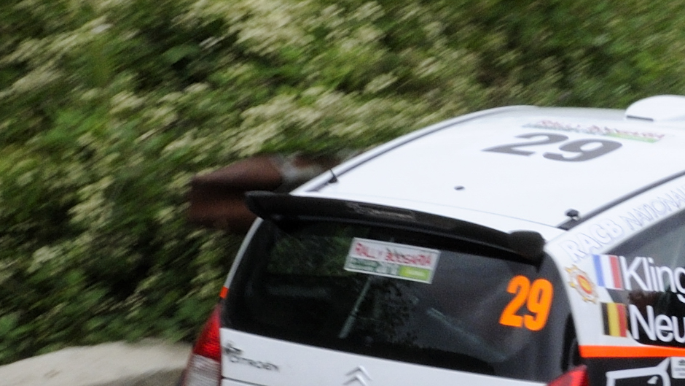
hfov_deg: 9.4
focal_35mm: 229
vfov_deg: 5.3
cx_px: 437
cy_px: 250
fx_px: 4160
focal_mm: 32
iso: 400
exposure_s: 1/160
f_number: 16
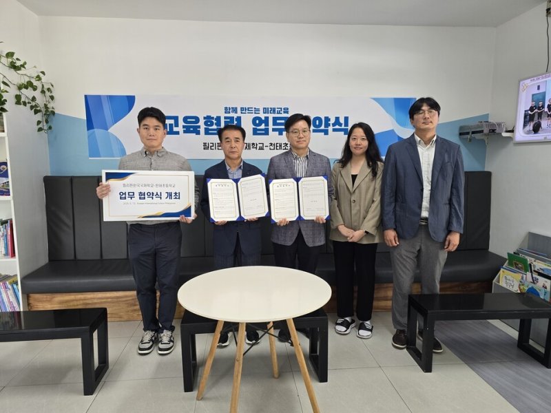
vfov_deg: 58.9
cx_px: 276
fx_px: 366
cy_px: 206
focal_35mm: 23
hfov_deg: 73.9
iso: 100
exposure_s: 1/60
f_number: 1.7
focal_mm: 6.3
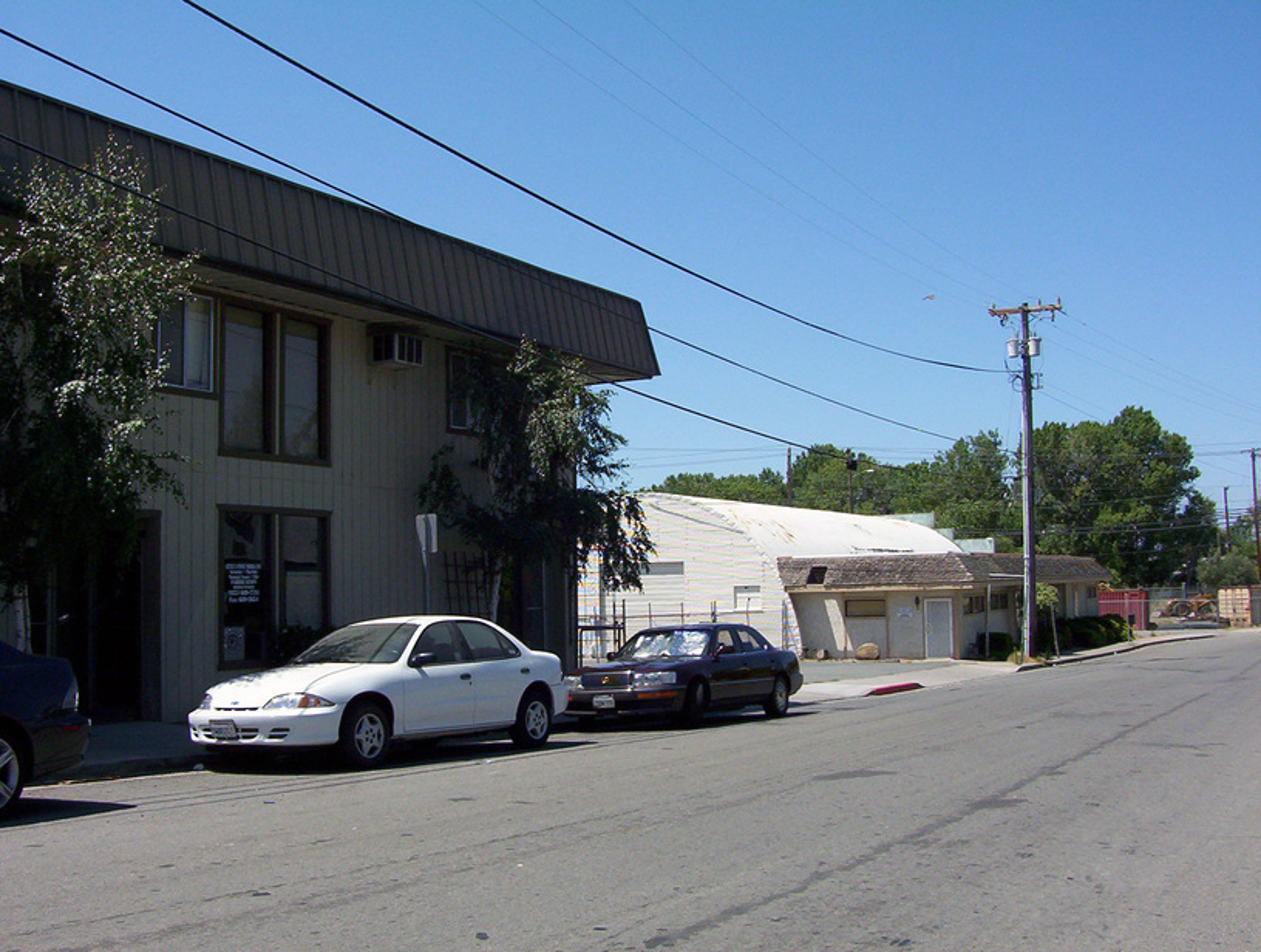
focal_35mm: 43
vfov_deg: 33.7
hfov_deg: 43.8
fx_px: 1570
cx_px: 630
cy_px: 476
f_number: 5.17
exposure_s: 1/985
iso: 100
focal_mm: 5.77
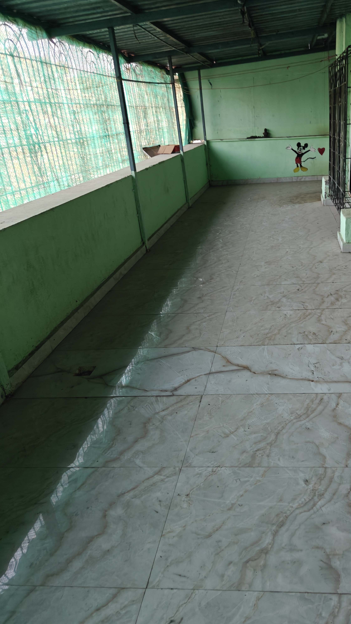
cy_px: 319
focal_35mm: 27
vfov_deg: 69.9
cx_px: 241
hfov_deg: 42.2
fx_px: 447
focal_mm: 5.59
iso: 250
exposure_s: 1/50
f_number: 1.8
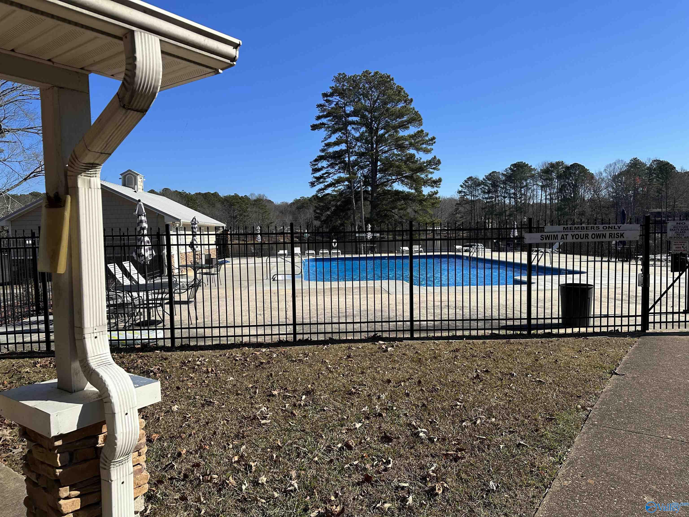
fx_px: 478
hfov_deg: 71.6
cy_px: 258
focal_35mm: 24
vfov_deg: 56.8
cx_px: 344
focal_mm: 6.86
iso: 80
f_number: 1.78
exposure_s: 1/4762
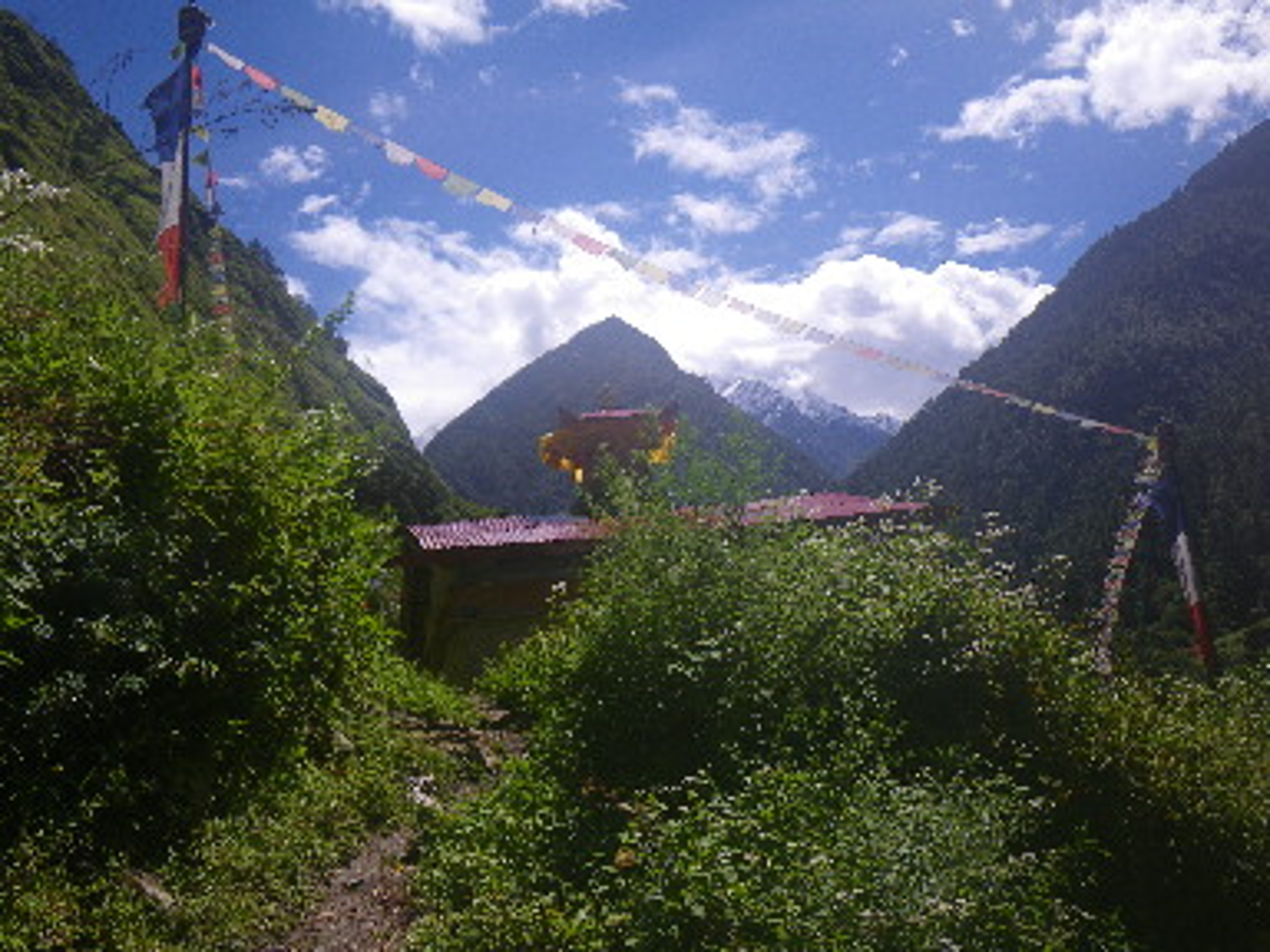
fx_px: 1247
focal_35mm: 34
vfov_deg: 41.8
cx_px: 635
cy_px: 476
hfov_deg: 54.0
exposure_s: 1/500
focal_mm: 6.1
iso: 50
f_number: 4.6
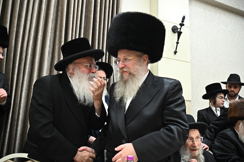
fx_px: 217
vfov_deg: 41.1
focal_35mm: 32
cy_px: 79
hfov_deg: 58.7
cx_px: 119
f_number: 4
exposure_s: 1/200
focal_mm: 31
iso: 3200
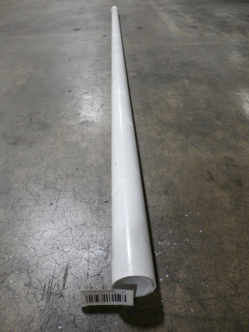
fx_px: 240
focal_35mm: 25
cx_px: 124
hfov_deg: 54.9
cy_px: 166
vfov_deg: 69.4
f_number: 3
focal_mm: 4.5
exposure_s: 1/15
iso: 400
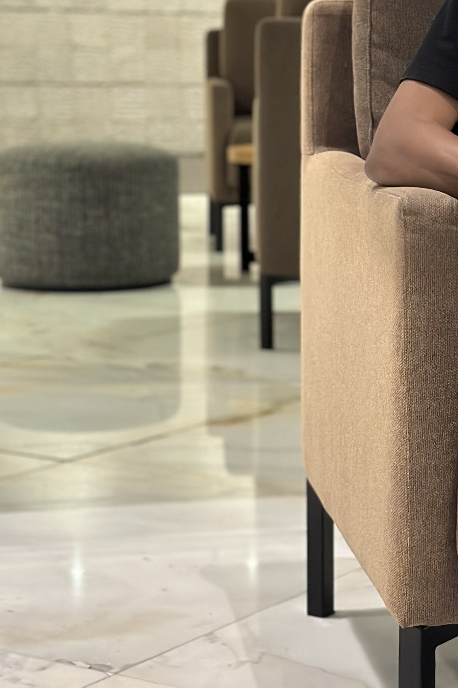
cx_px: 493
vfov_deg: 20.6
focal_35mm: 99
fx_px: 1889
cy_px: 254
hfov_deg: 13.6
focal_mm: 6.86
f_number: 1.78
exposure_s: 1/33
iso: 400
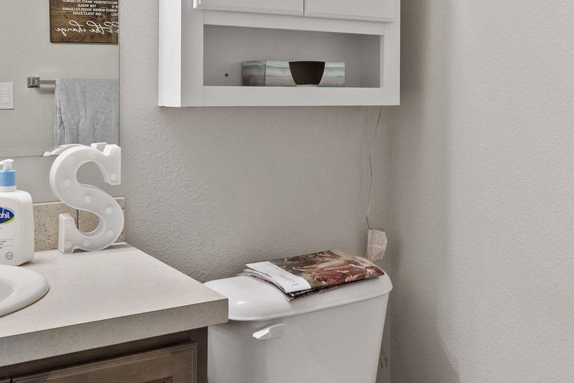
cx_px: 371
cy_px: 99
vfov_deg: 28.3
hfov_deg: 41.5
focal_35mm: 47
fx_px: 749
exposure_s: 1/3
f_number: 7.1
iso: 400
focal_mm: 14
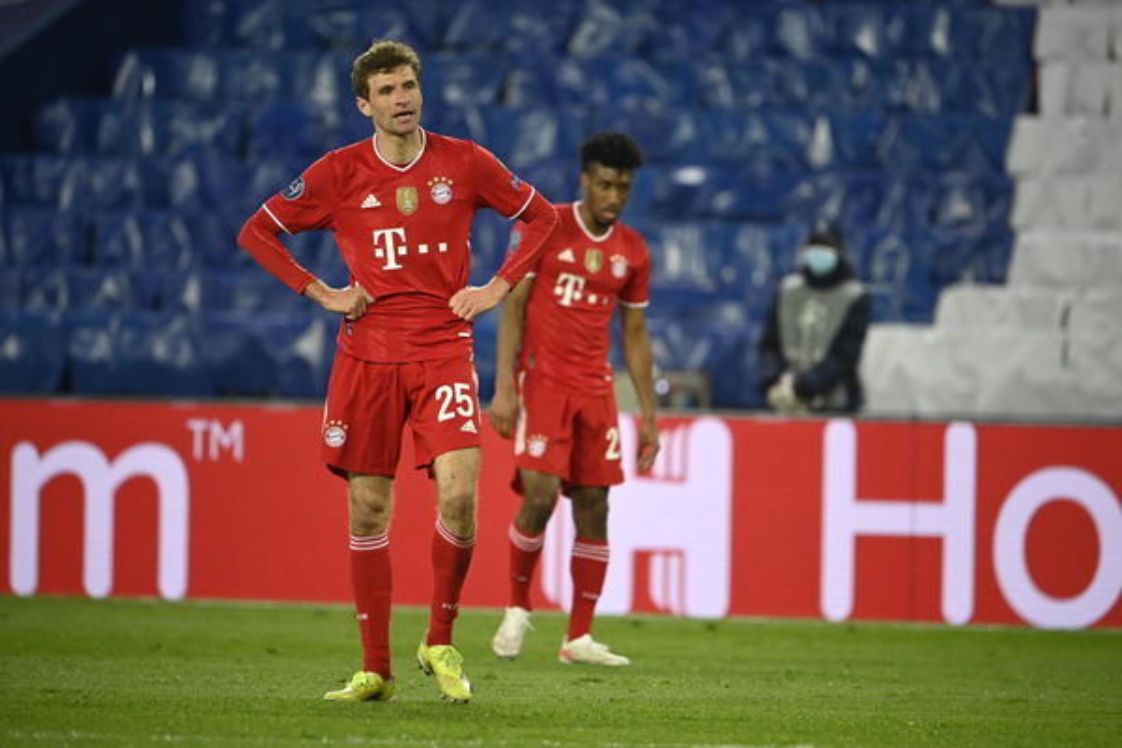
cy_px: 374
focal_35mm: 560
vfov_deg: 2.5
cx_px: 561
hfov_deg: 3.7
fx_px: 17452
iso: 8000
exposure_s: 1/1000
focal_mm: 560
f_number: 5.6
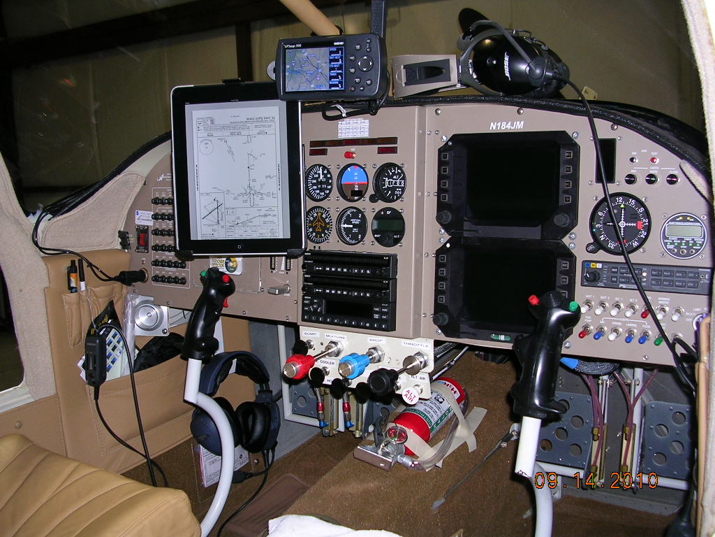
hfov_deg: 49.0
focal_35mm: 38
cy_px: 268
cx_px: 358
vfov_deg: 37.7
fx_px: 785
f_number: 2.8
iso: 50
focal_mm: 5.8
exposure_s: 1/60.1
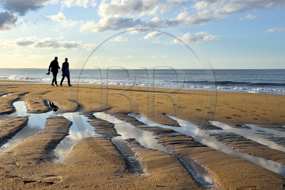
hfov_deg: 39.6
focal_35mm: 50
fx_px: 396
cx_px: 142
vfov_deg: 27.0
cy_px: 95
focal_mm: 50
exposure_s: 1/400
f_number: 9
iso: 200
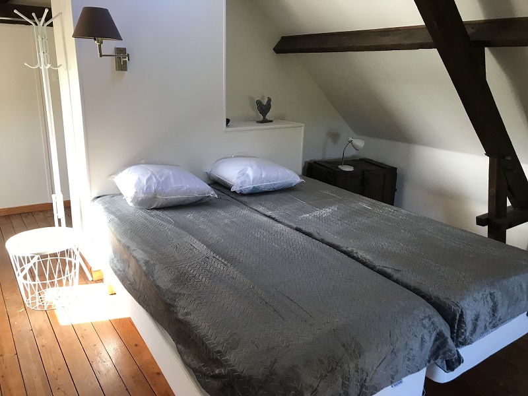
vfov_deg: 49.7
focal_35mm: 28
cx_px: 264
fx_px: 427
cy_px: 198
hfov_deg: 63.4
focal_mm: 3.99
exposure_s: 1/33
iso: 32
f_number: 1.8
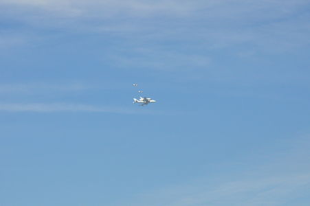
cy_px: 103
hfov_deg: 13.0
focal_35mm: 158
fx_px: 1355
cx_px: 155
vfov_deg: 8.7
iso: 1600
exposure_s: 1/1250
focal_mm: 105
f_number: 18
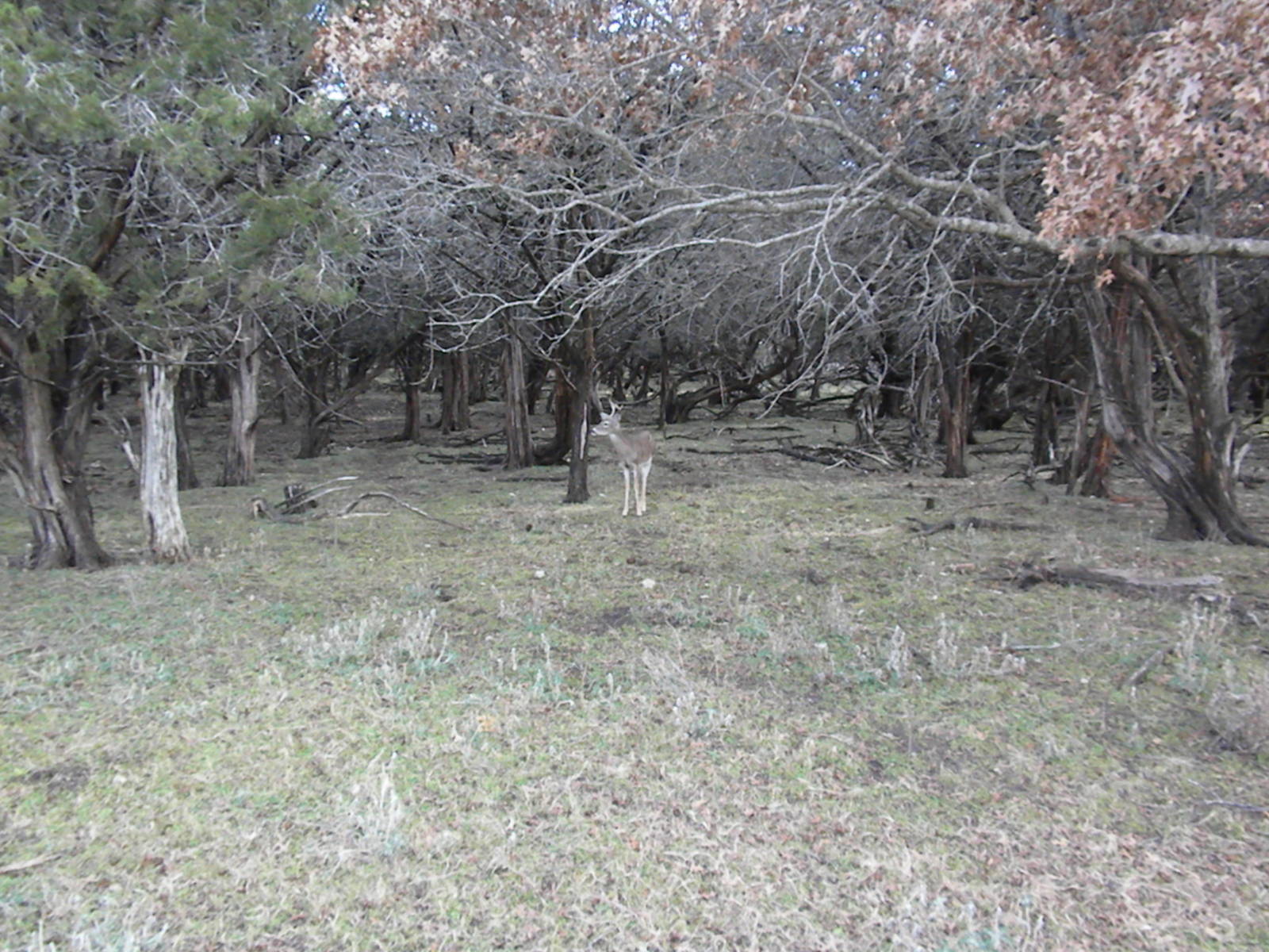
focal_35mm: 37
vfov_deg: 38.7
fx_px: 1356
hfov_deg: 50.1
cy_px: 476
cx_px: 634
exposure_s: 1/253
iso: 661
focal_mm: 6.6
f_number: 3.5
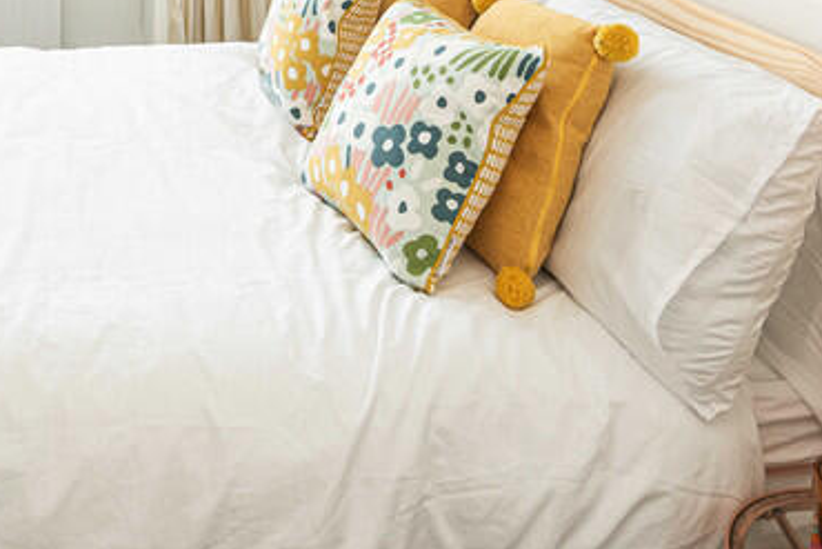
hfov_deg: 36.4
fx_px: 1074
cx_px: -49
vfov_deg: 25.7
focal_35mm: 47
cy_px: -112
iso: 250
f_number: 8
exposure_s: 1/6
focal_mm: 17
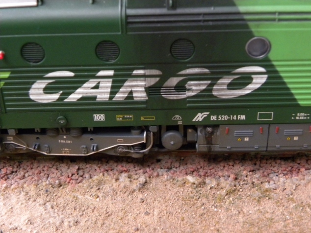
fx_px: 593
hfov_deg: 29.4
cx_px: 156
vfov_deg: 22.2
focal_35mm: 66
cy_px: 116
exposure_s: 1/79.6
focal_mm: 11.8
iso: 400
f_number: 3.5
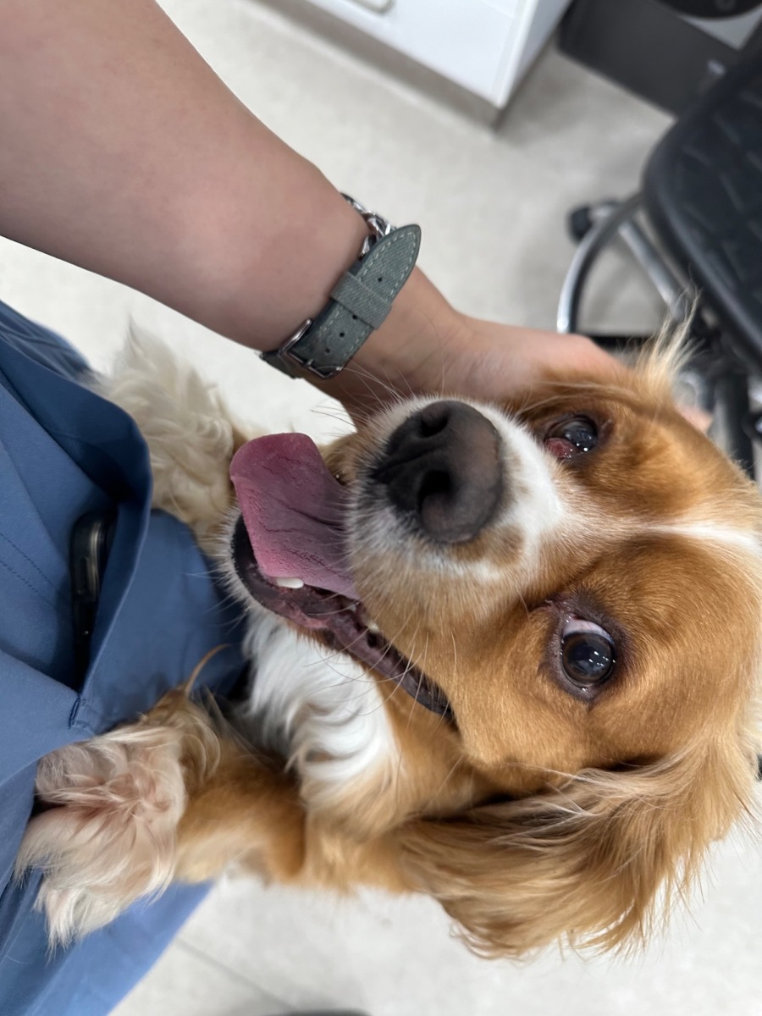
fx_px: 704
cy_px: 508
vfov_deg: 71.6
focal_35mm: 24
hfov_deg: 56.8
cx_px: 381
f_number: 1.78
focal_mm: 6.86
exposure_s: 1/100
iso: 250
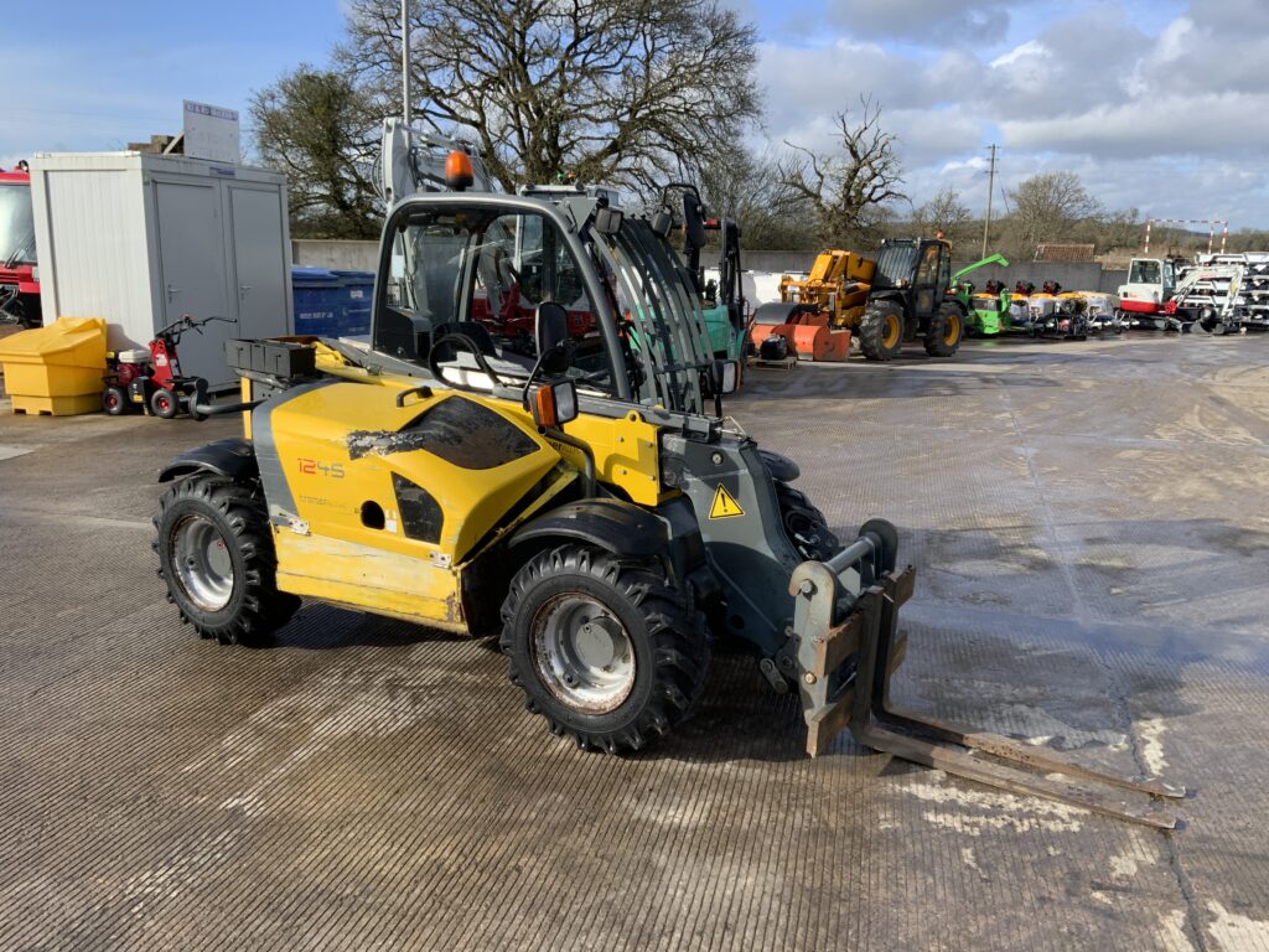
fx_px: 1063
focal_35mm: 29
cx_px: 634
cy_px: 476
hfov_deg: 61.7
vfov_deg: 48.2
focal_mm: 3
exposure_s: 1/1144
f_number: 1.8
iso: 16
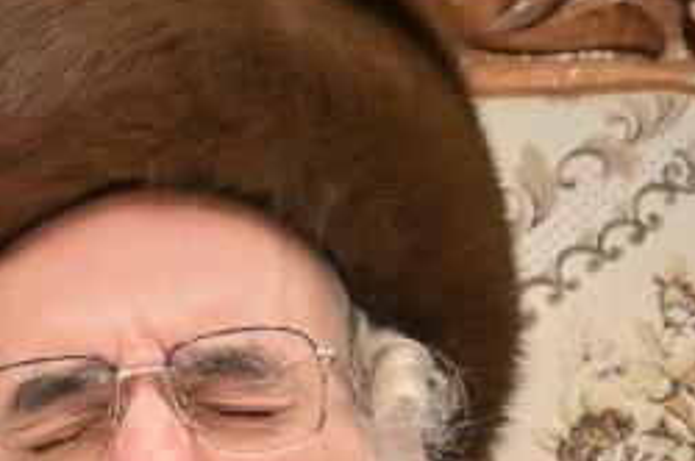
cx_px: 131
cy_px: 597
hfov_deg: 1.7
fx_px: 23696
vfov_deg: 1.1
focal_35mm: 1229
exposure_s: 1/500
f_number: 2.8
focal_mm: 200
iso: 250
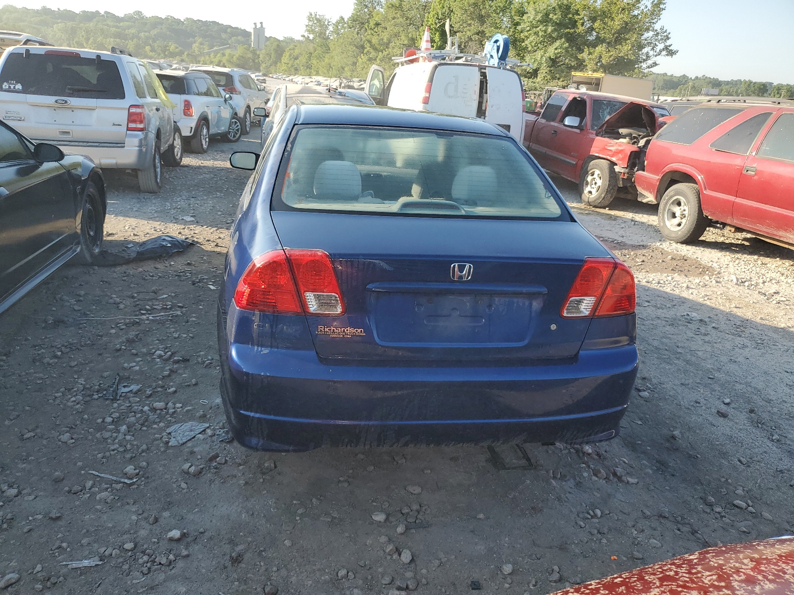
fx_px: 596
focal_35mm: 26
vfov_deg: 53.1
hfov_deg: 67.3
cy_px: 298
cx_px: 397
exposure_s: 1/909
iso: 50
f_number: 1.5
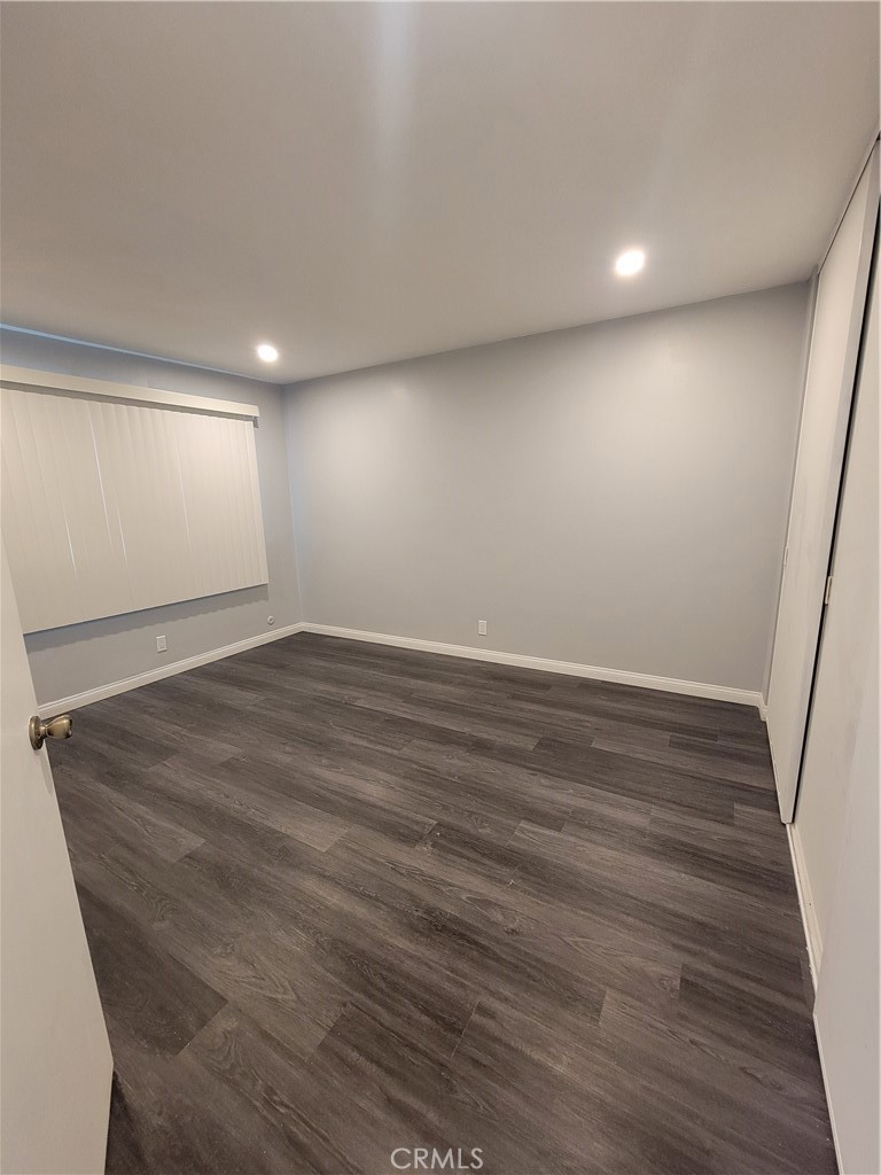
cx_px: 440
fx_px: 441
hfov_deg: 89.9
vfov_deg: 106.2
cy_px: 588
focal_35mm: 13
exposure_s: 1/40
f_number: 2.2
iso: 320
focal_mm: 2.2
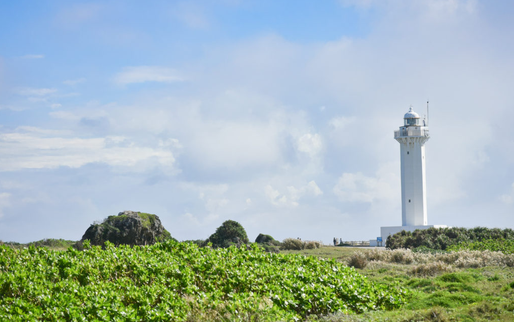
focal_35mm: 123
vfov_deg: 10.7
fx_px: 1723
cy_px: 171
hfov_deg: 17.0
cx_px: 256
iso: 100
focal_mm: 120
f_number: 4
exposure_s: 1/3200
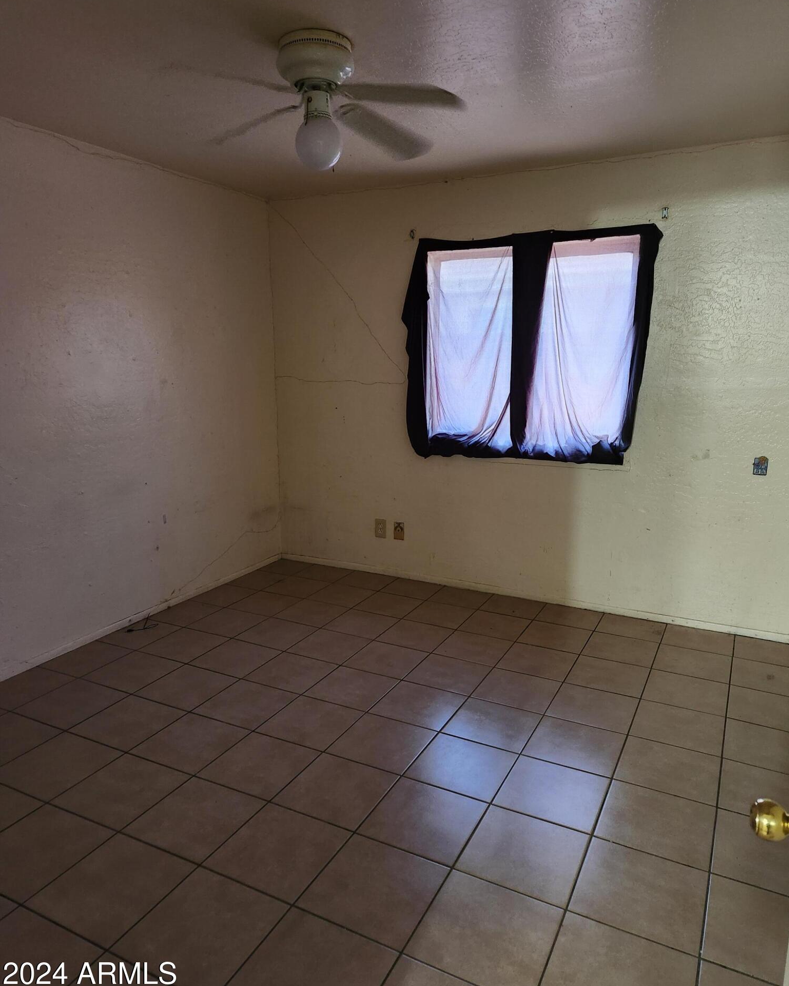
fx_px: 700
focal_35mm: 24
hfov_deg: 58.8
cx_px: 395
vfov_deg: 70.3
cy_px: 495
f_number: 1.8
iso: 500
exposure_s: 1/40
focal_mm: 5.4
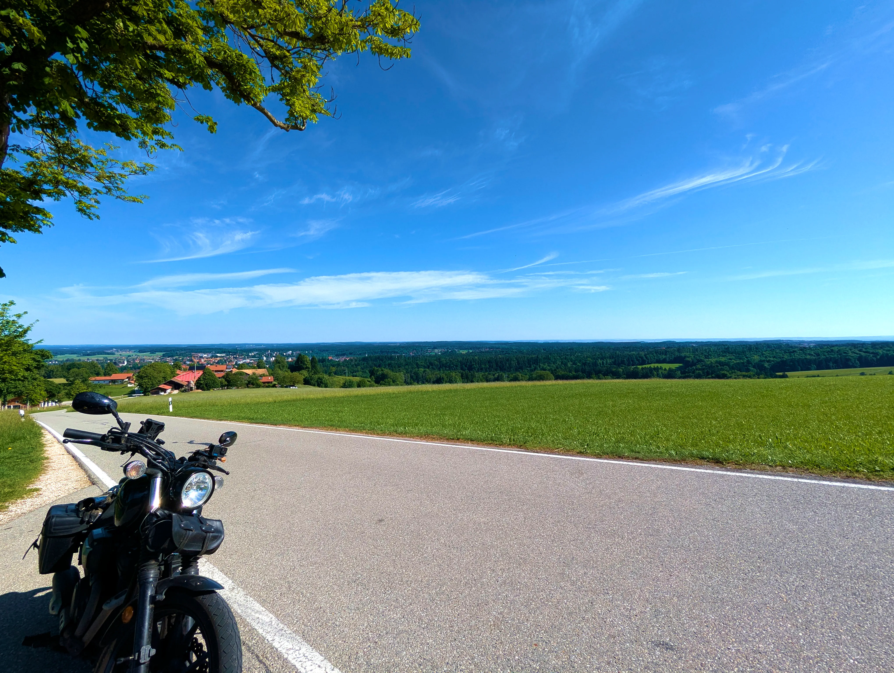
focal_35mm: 16
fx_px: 414
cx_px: 447
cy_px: 336
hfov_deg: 94.4
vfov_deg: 78.2
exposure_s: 1/1631
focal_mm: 2.35
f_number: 2.2
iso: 50
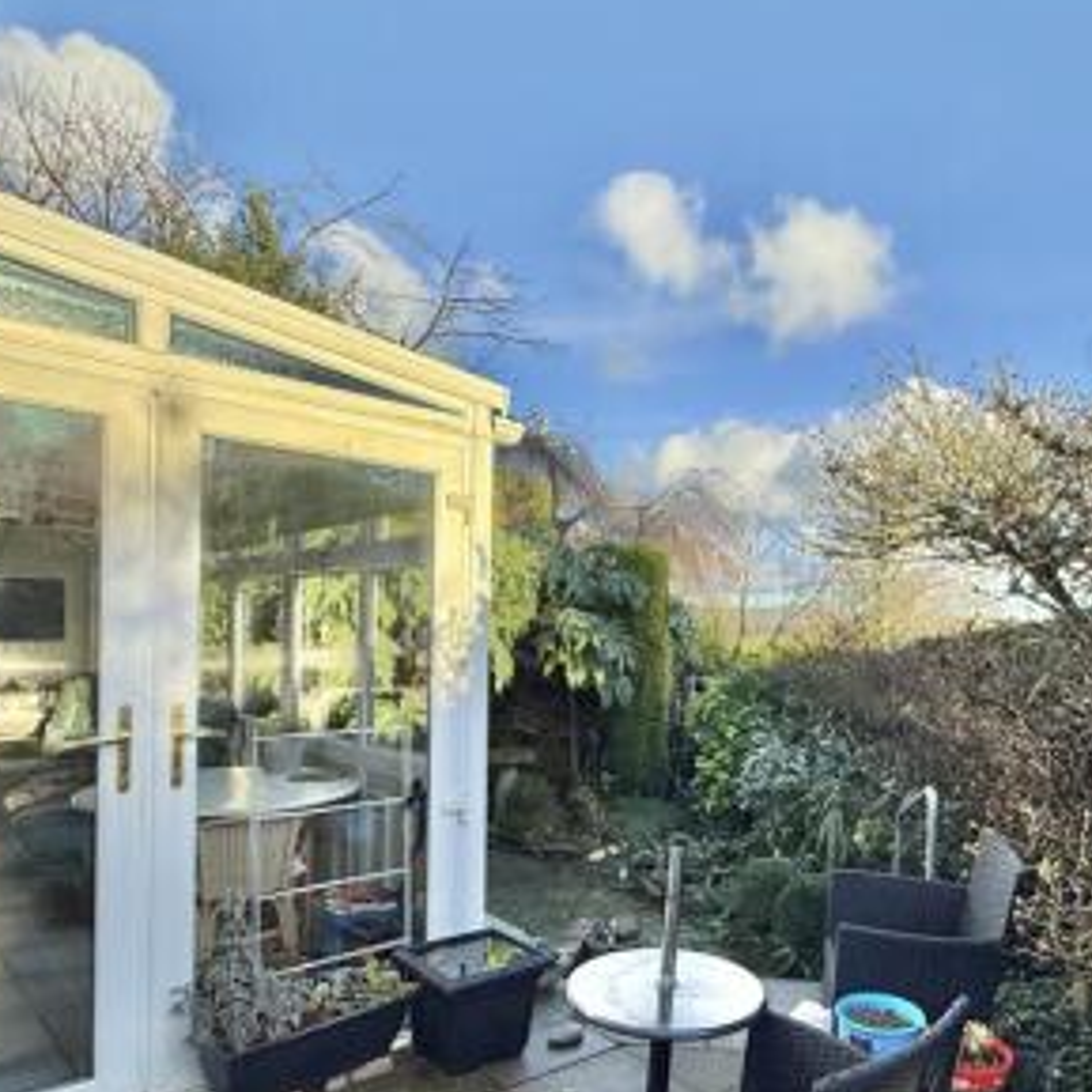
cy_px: 656
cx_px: 742
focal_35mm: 25
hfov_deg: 61.2
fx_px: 892
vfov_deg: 62.4
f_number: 2.2
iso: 50
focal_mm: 2.22
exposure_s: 1/579
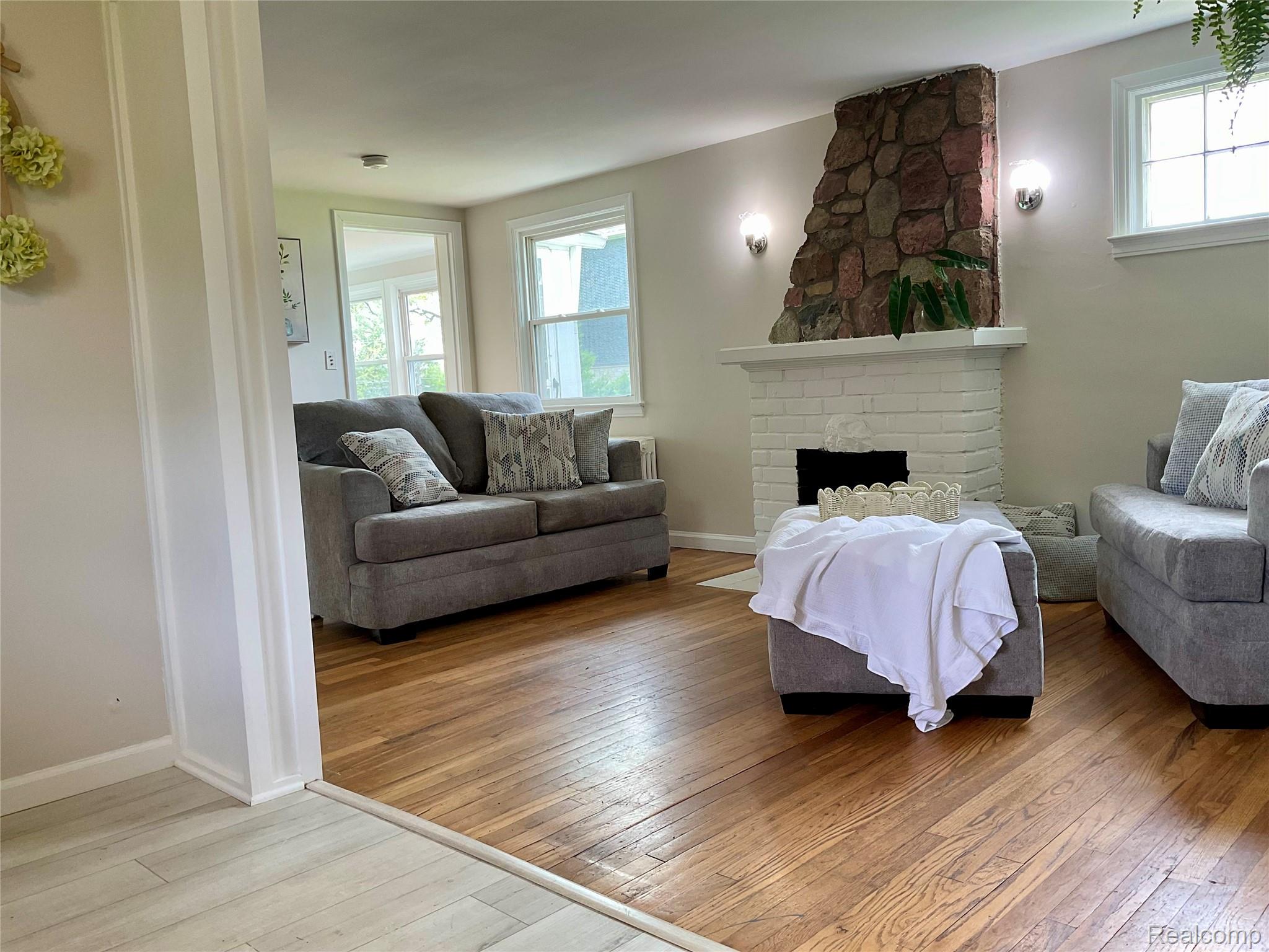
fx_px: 1063
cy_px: 476
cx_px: 634
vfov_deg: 48.2
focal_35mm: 29
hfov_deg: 61.7
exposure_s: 1/60
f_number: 1.8
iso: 40
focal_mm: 3
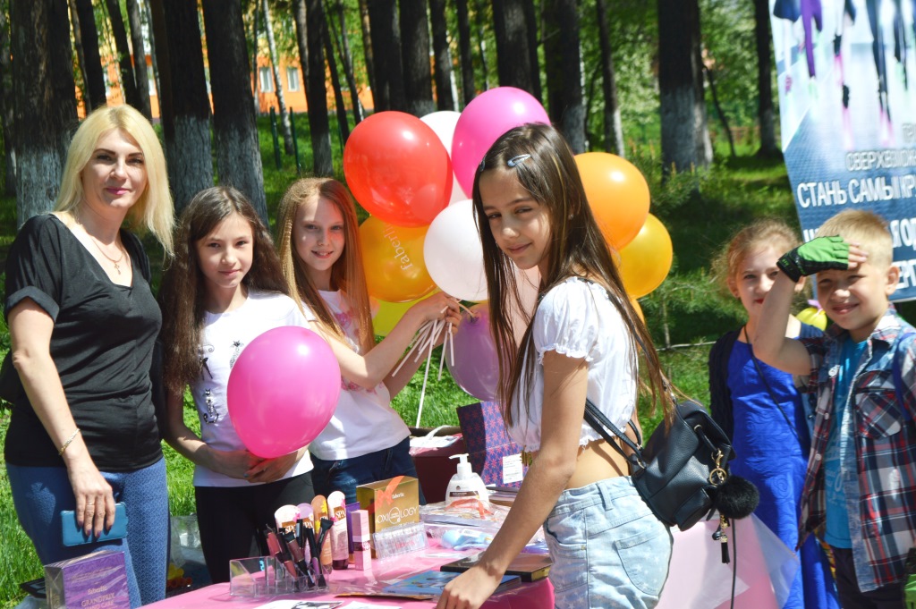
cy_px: 304
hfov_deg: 24.6
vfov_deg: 16.5
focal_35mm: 82
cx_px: 458
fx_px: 2097
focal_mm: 55
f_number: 8
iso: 100
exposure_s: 1/250
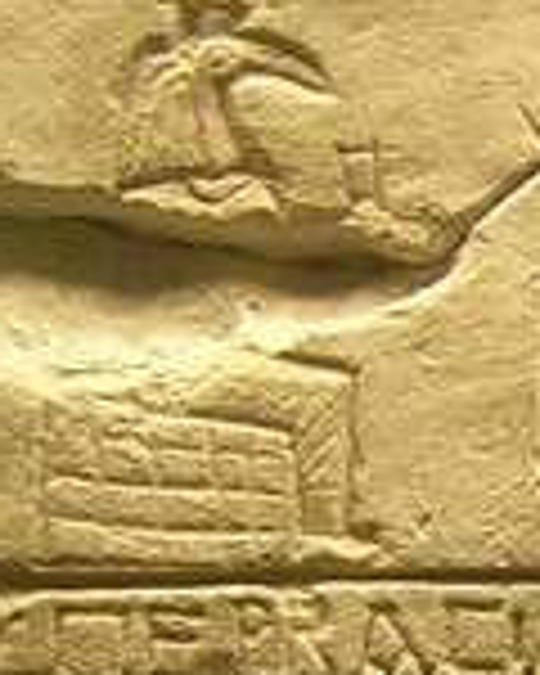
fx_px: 2737
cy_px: 738
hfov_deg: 10.8
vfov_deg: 13.8
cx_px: 821
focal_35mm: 137
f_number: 2.6
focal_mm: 4.7
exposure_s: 1/5.1
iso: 100
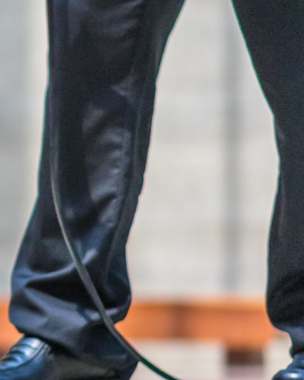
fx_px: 2688
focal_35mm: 239
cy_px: 197
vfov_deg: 8.1
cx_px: -393
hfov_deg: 6.2
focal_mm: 55
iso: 640
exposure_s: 1/3200
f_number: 1.8
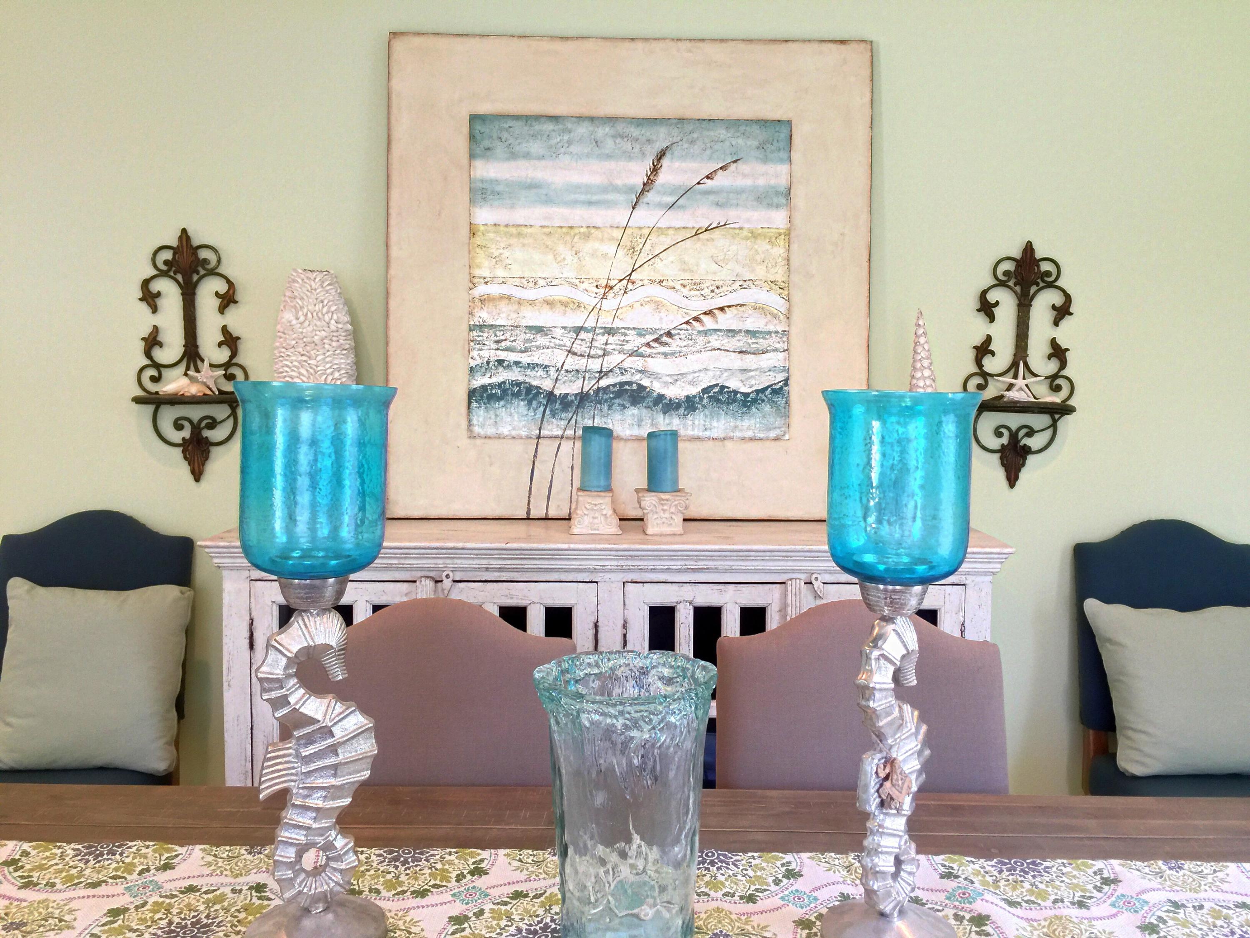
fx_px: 1047
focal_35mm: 29
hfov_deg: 61.7
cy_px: 469
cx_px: 625
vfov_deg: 48.2
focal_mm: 4.15
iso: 50
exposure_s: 1/30
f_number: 2.2
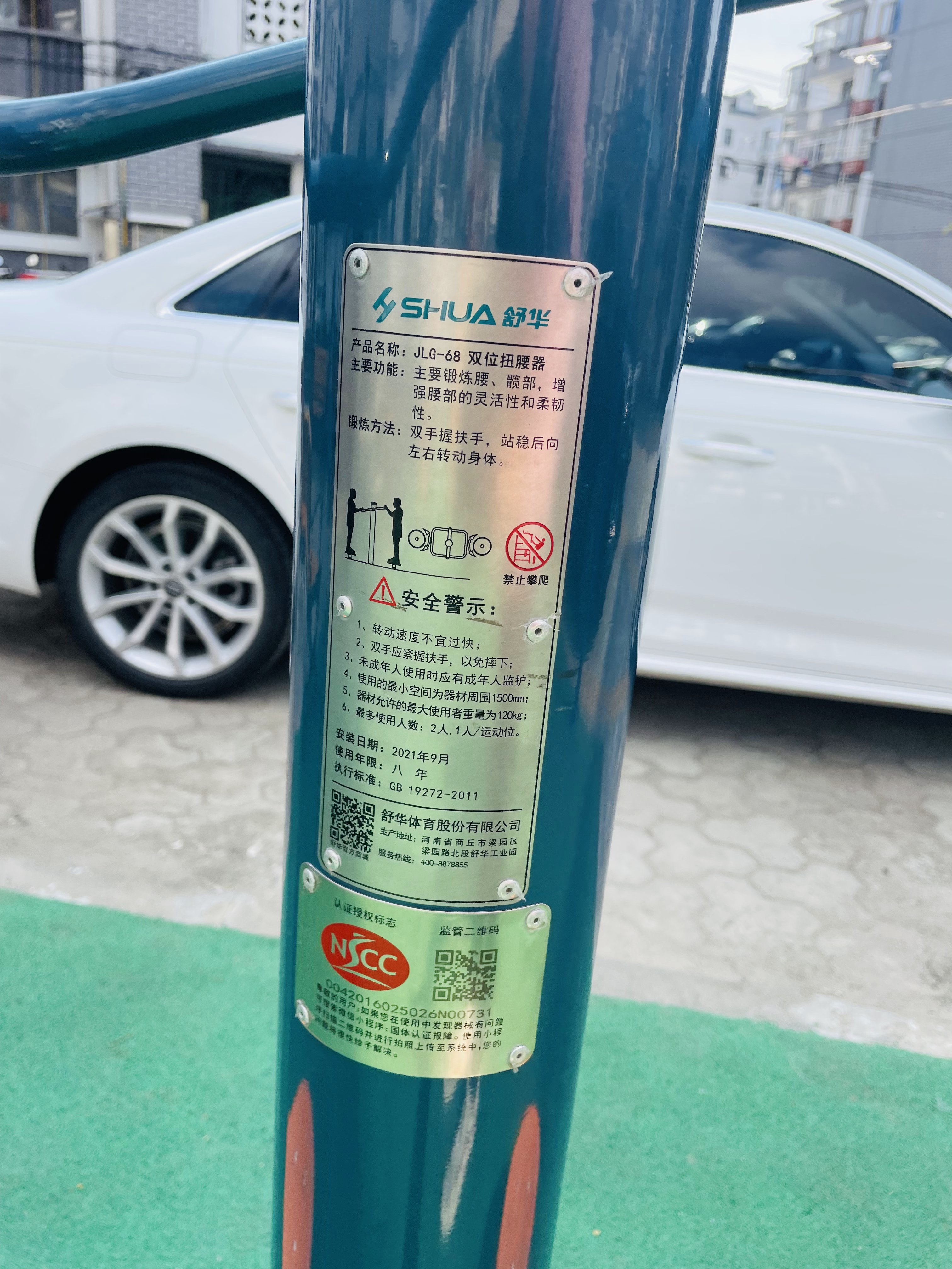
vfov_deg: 67.3
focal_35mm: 26
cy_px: 634
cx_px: 476
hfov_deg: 53.1
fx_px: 953
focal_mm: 4.2
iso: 32
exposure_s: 1/1453
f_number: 1.6
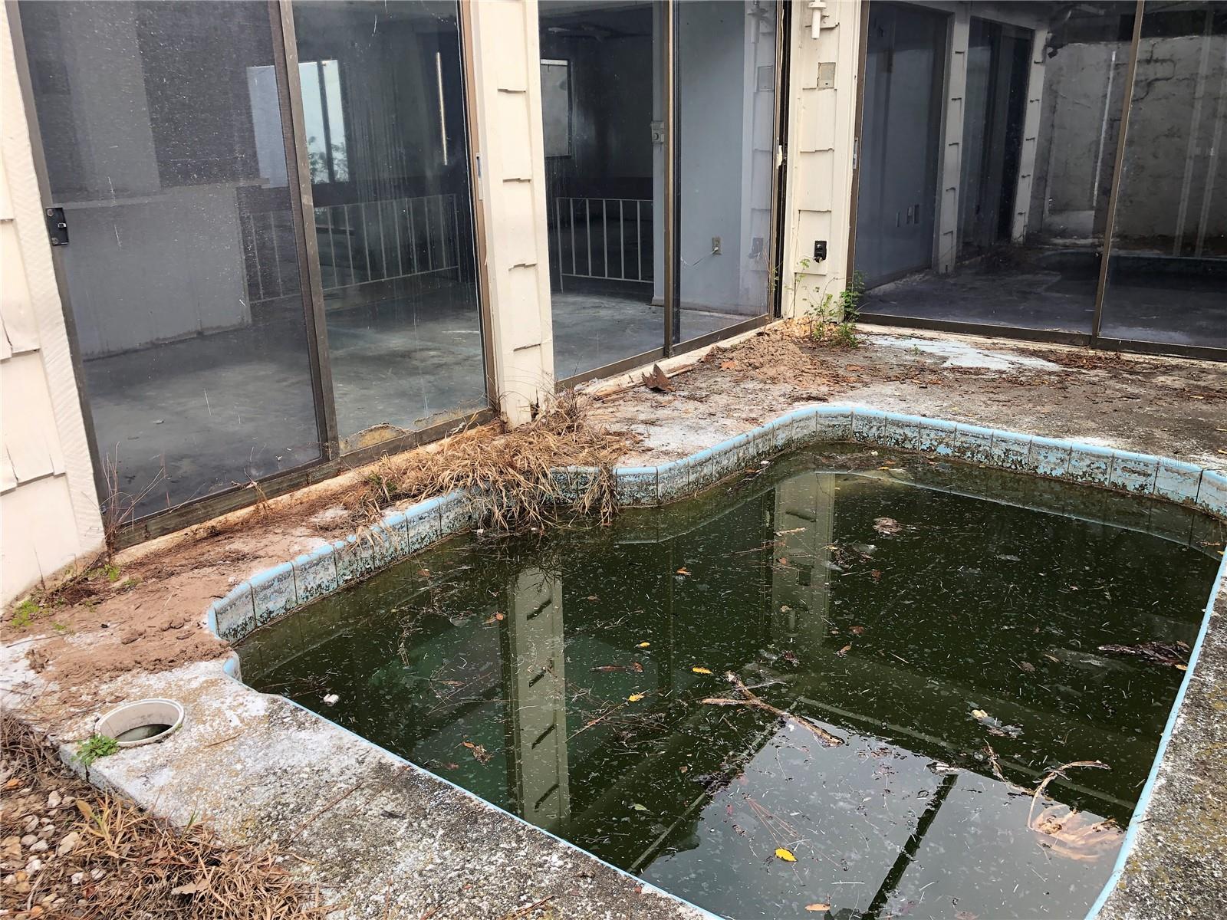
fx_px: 992
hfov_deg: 63.4
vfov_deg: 49.7
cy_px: 460
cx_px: 614
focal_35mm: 28
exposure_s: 1/298
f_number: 1.8
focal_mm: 3.99
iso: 20
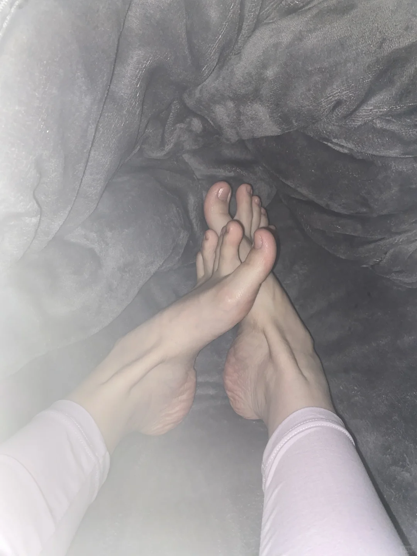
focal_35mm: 26
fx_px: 418
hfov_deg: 53.1
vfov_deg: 67.3
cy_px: 278
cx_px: 208
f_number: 1.8
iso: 32
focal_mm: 4.25
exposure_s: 1/49
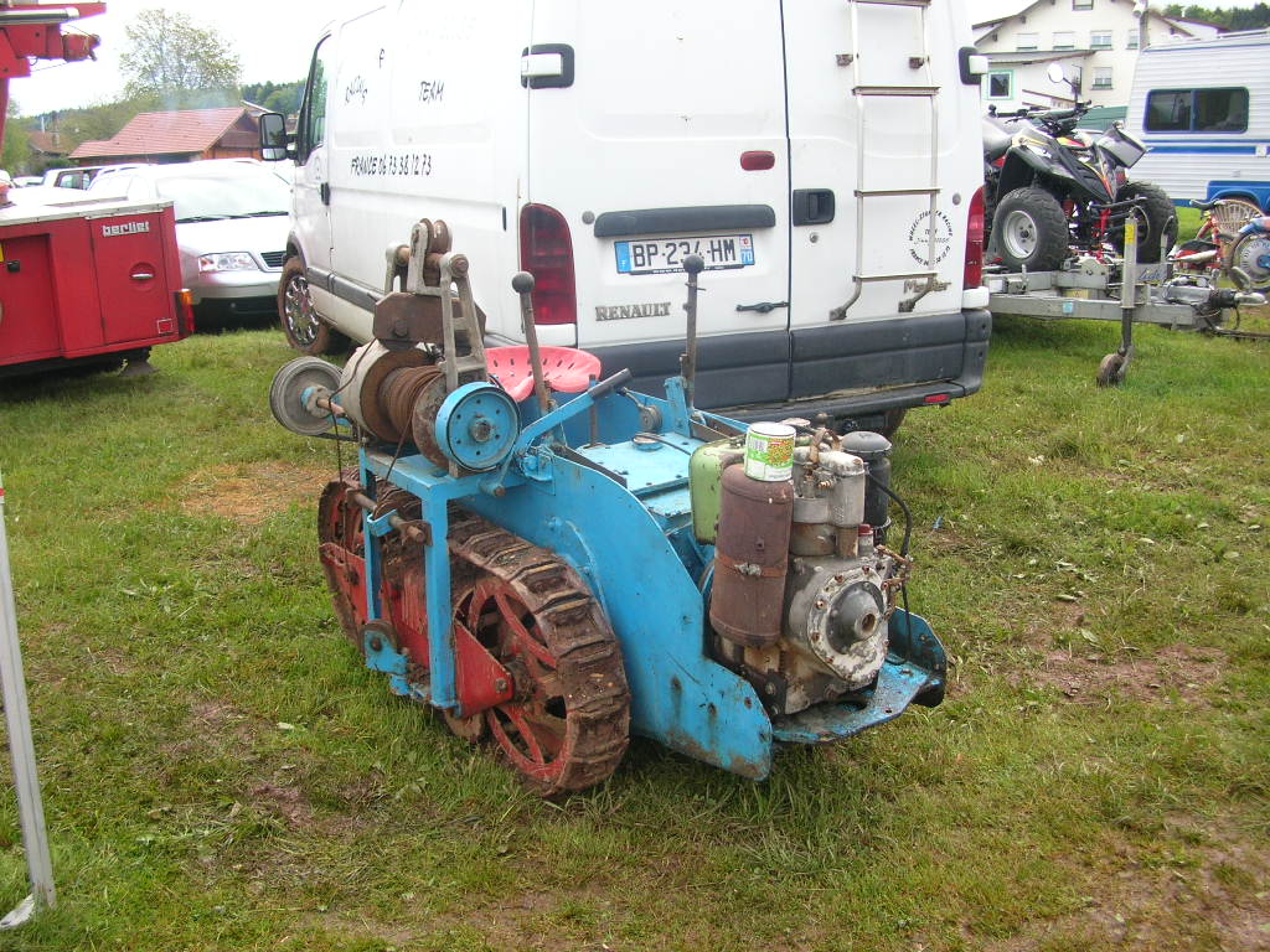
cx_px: 635
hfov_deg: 52.6
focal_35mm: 35
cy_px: 476
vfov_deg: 40.7
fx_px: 1284
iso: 50
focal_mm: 5.8
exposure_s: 1/258
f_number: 2.8
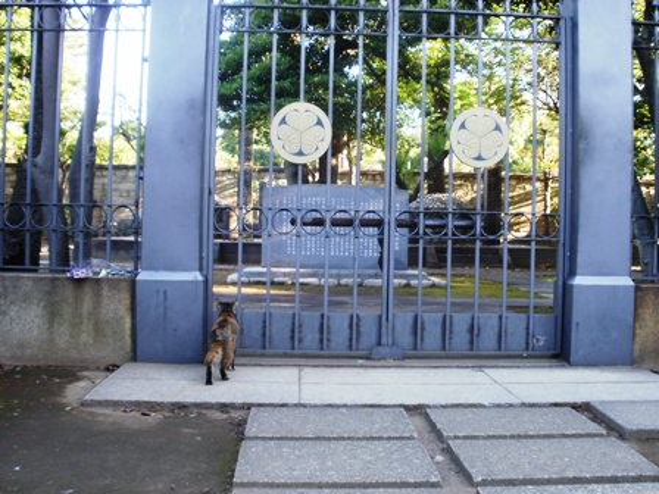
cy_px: 247
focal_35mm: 44
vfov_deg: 32.9
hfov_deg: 42.9
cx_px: 330
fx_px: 838
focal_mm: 7.7
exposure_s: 1/30
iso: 100
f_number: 4
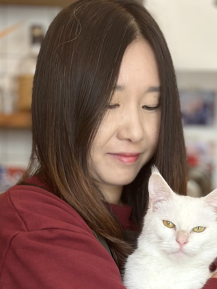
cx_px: 174
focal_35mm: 103
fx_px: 860
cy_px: 264
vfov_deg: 18.7
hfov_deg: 14.3
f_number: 1.78
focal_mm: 6.86
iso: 125
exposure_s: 1/60
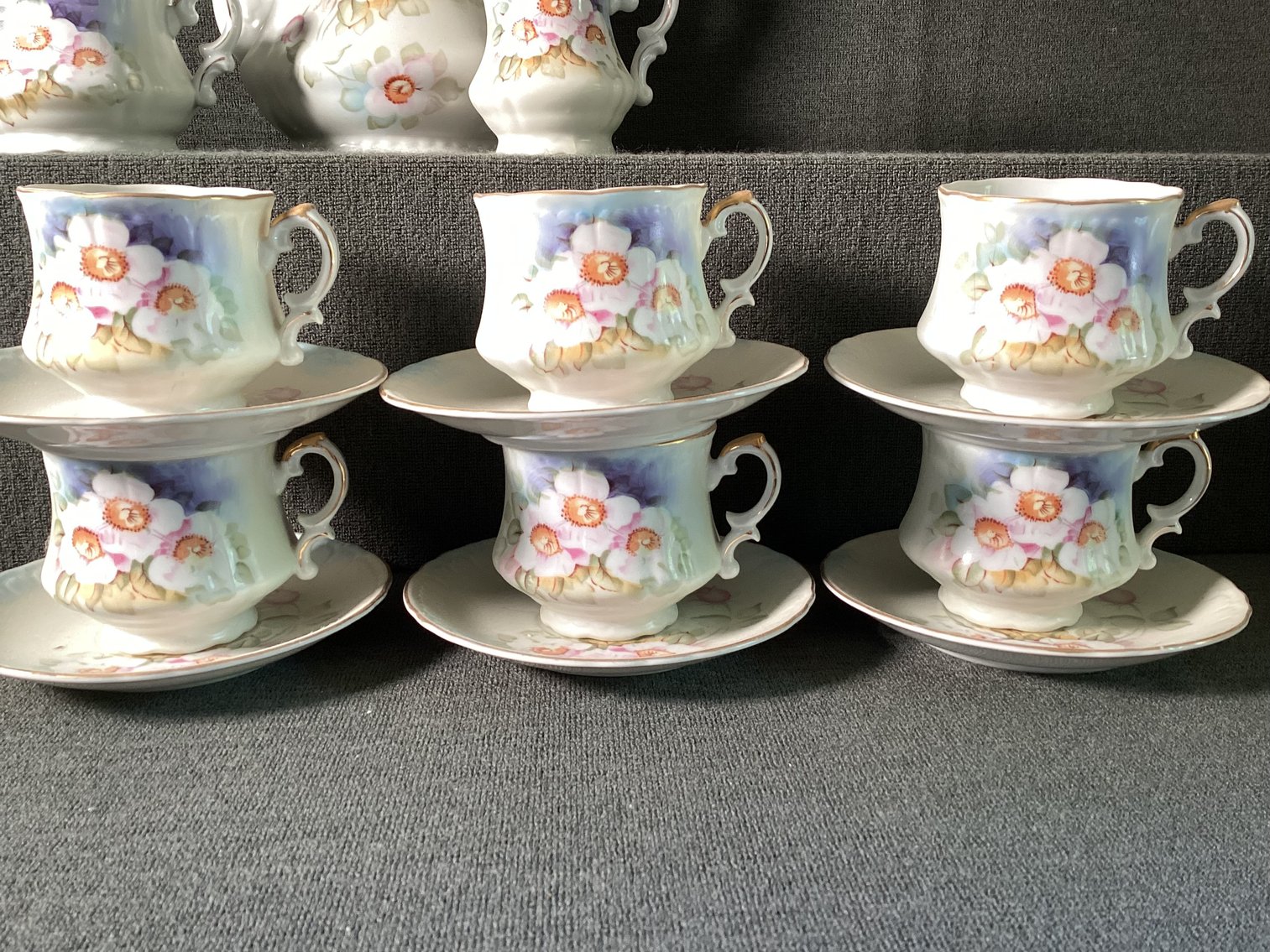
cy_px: 476
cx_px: 635
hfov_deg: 58.3
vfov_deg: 45.4
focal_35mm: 31
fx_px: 1137
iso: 100
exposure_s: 1/50
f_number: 2.4
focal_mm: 3.3
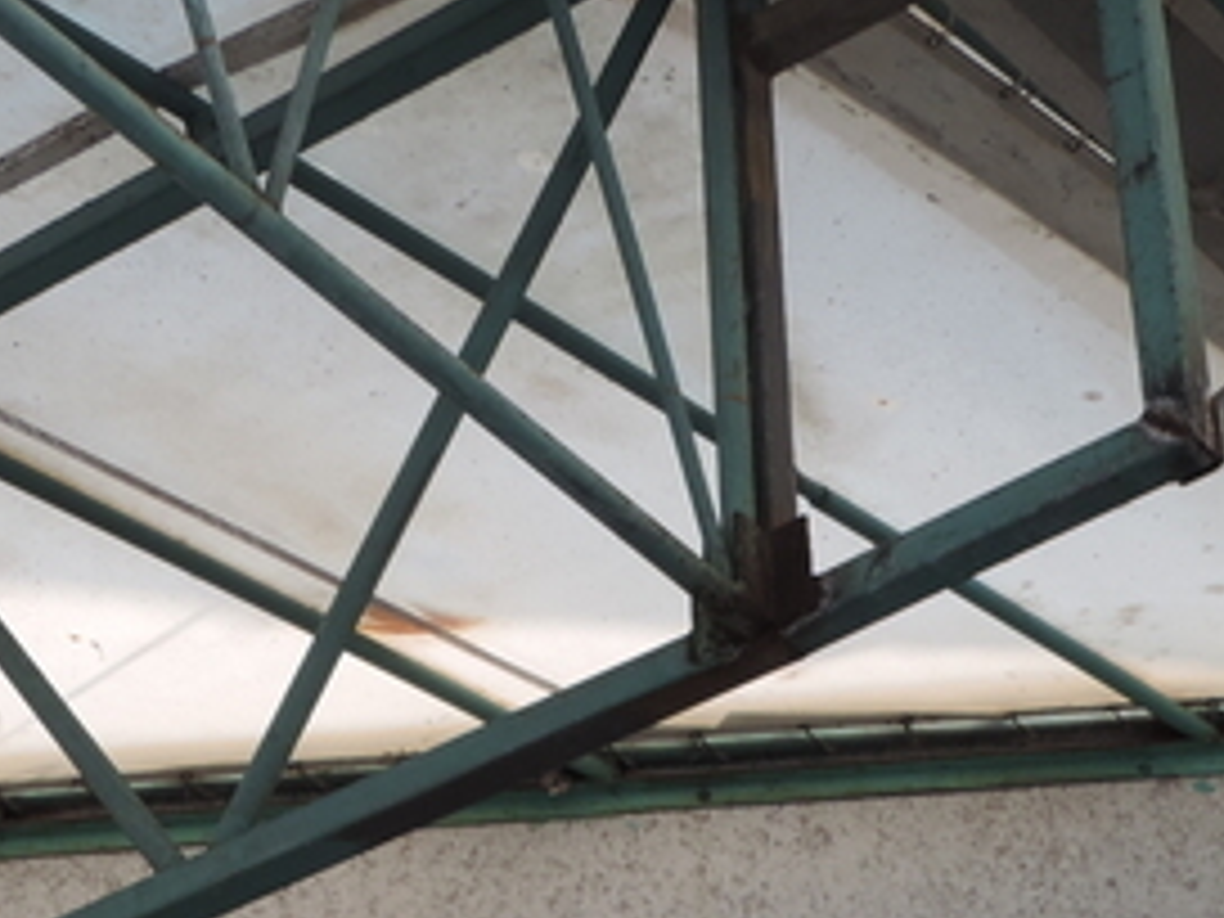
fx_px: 4880
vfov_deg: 10.7
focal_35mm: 138
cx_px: 423
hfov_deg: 14.3
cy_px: 810
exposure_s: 1/50
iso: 100
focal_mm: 8.3
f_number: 3.5
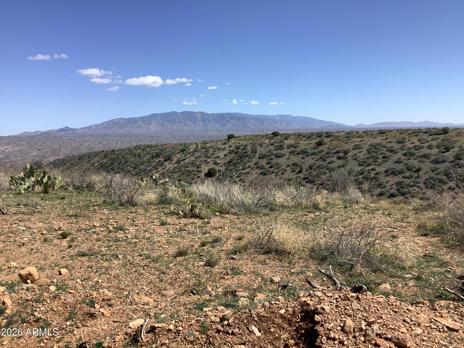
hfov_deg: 58.4
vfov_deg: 45.4
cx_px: 232
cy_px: 174
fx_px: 416
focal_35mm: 31
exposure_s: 1/1538
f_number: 2.4
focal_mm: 3.3
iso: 25
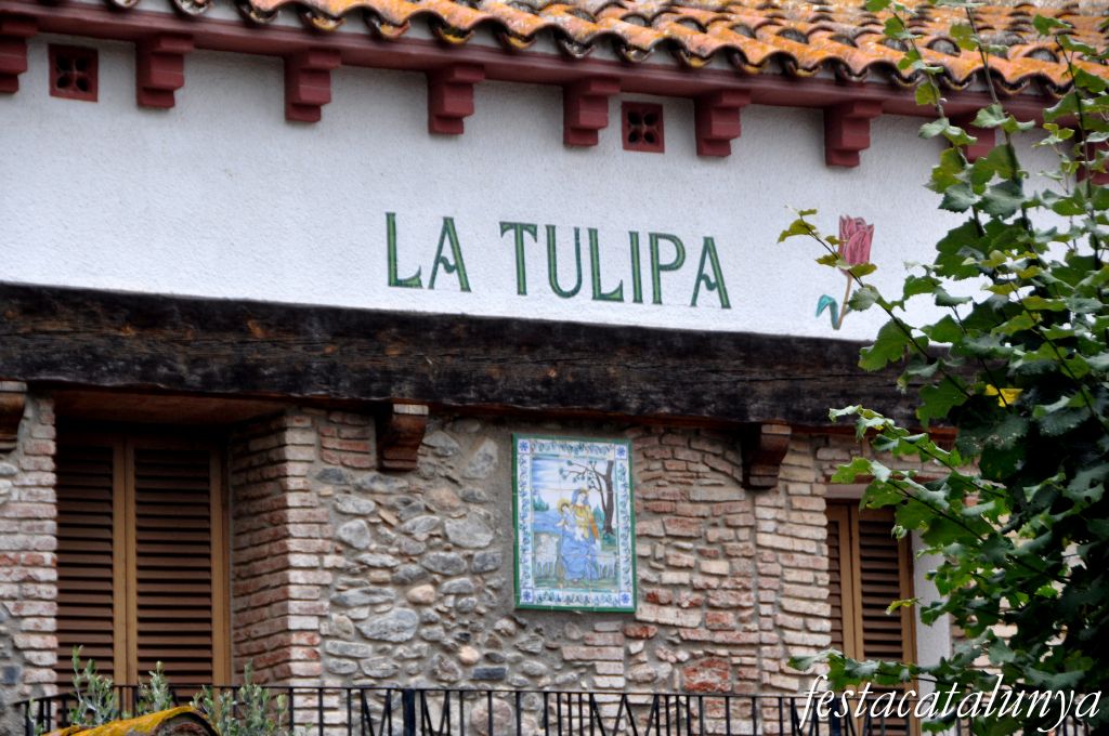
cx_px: 554
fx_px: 4846
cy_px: 368
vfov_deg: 8.7
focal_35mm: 158
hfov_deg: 13.1
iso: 500
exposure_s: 1/160
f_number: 6.3
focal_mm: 105
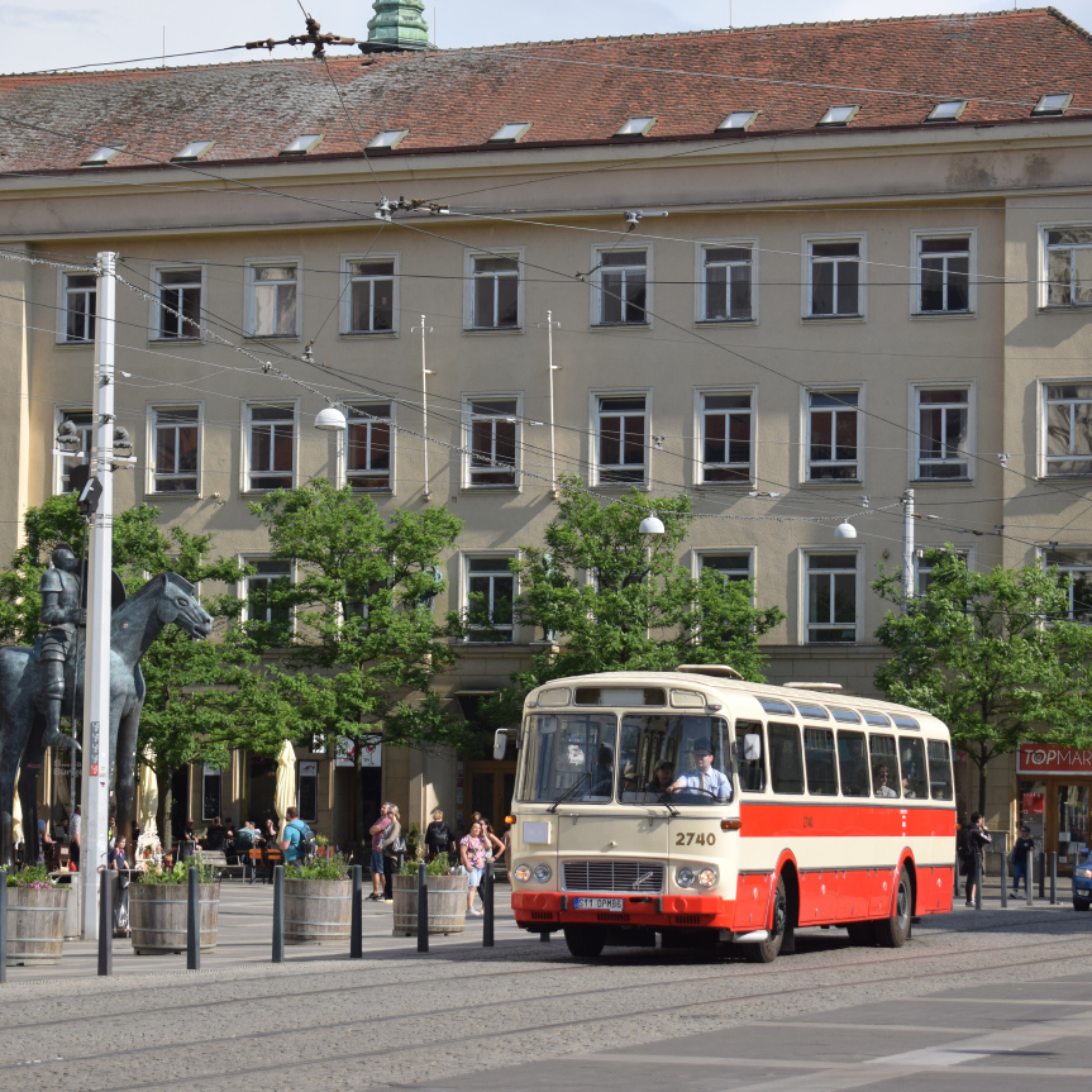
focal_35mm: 106
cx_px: 530
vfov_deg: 16.5
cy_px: 547
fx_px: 3770
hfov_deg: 16.5
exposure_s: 1/1000
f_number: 5.6
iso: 200
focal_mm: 55
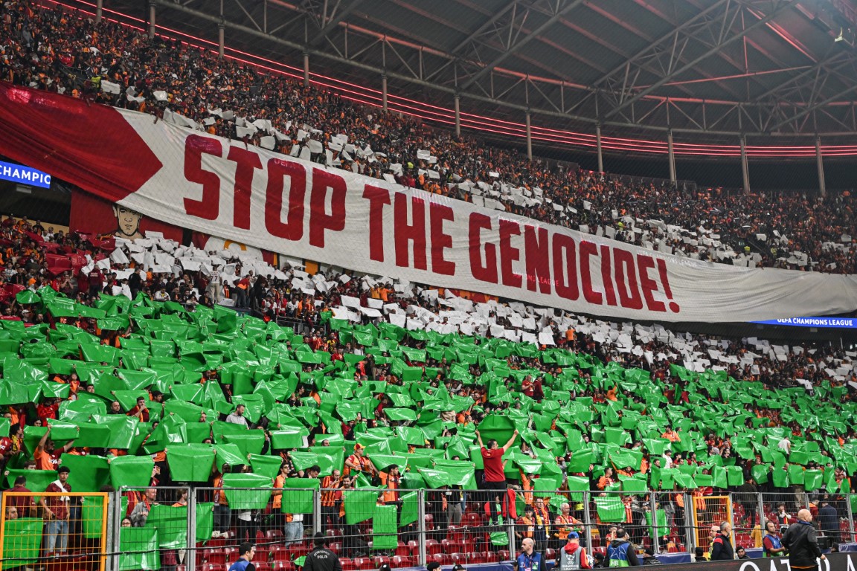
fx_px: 1047
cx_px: 428
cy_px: 286
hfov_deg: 44.5
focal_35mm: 44
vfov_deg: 30.5
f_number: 4
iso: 4000
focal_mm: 44
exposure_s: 1/1000
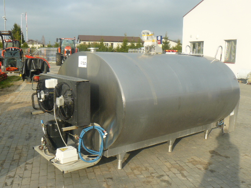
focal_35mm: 36
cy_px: 94
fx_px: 261
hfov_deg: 51.4
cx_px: 126
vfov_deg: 39.7
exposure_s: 1/250
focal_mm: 6
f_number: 5
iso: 100
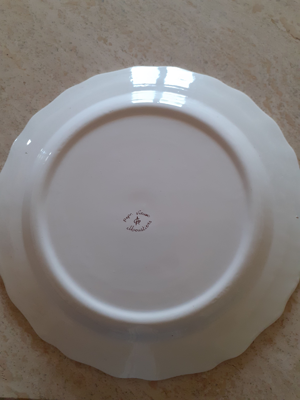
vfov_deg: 65.3
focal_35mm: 27
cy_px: 200
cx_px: 150
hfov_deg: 51.4
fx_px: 312
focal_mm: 3.6
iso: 160
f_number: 1.9
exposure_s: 1/50
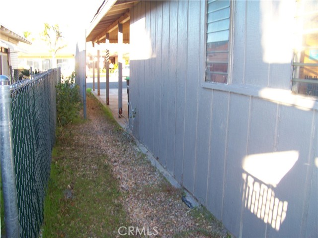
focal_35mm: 33
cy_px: 119
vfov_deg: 42.9
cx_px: 159
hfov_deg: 55.4
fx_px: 303
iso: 64
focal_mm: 5.85
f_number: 3.6
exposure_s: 1/50
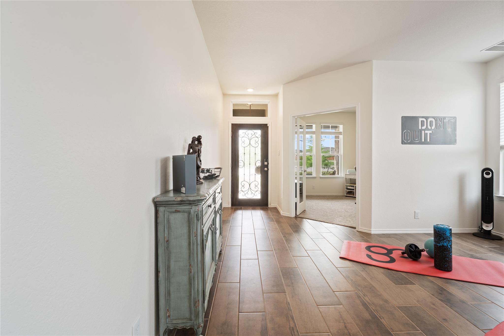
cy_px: 168
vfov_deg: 73.7
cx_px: 252
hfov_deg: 96.7
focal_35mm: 16
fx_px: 224
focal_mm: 16
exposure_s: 1/3
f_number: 9
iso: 200
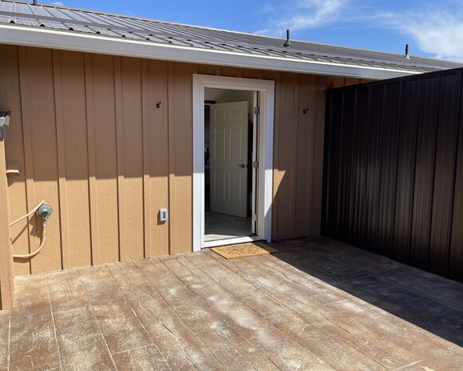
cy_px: 186
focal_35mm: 27
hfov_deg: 64.0
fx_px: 370
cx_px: 217
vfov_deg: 53.2
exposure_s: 1/2488
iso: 32
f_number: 1.6
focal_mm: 5.1
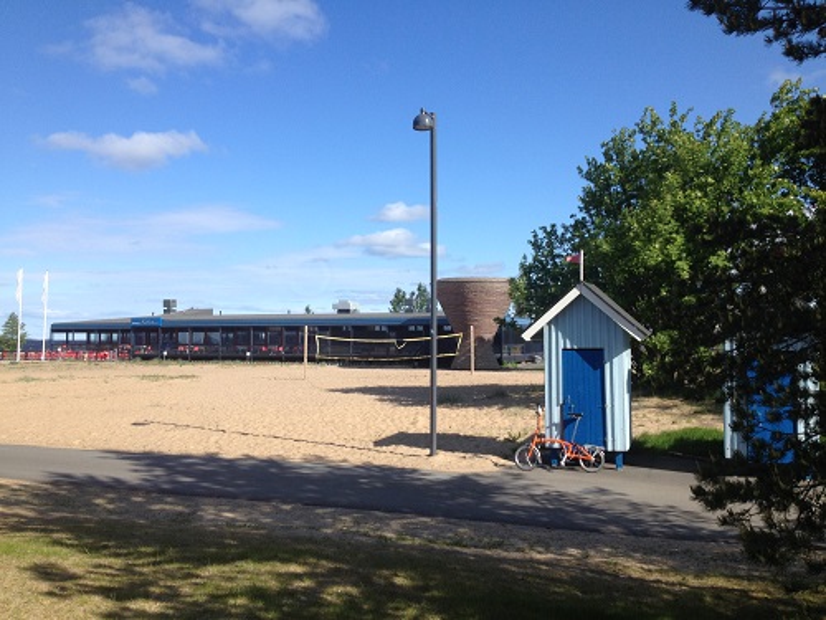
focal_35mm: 35
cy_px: 310
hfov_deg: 52.6
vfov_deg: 40.7
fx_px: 835
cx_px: 413
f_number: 2.4
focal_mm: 4.28
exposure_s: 1/1416
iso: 50
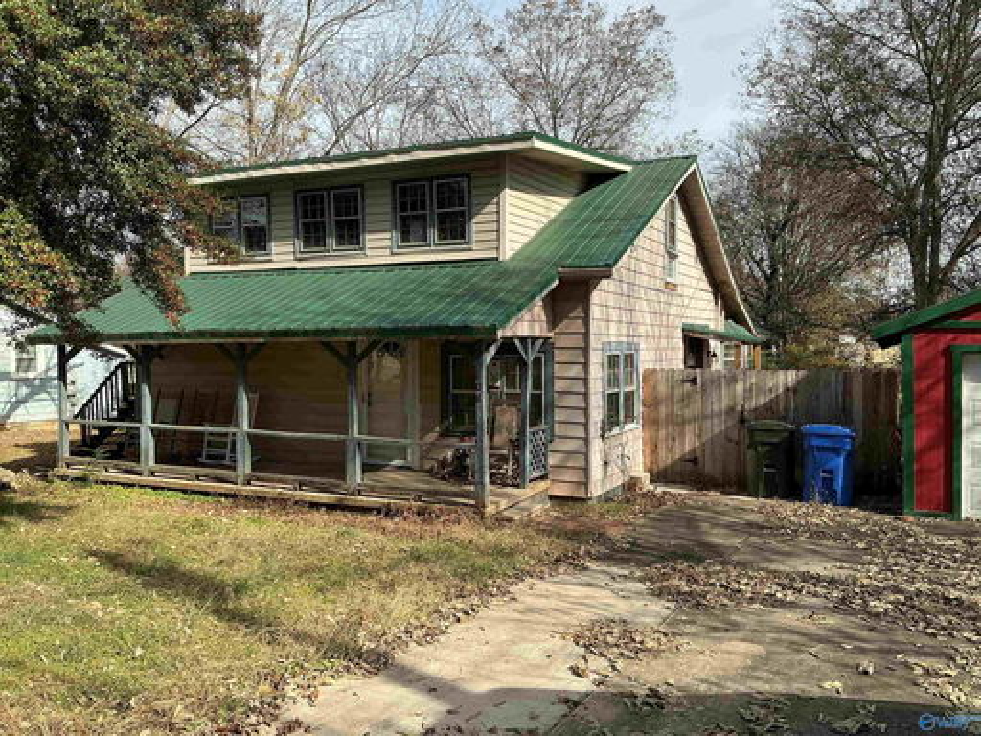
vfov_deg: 48.2
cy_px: 368
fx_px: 822
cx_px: 490
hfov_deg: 61.7
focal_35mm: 29
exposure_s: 1/1195
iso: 25
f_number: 1.8
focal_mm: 3
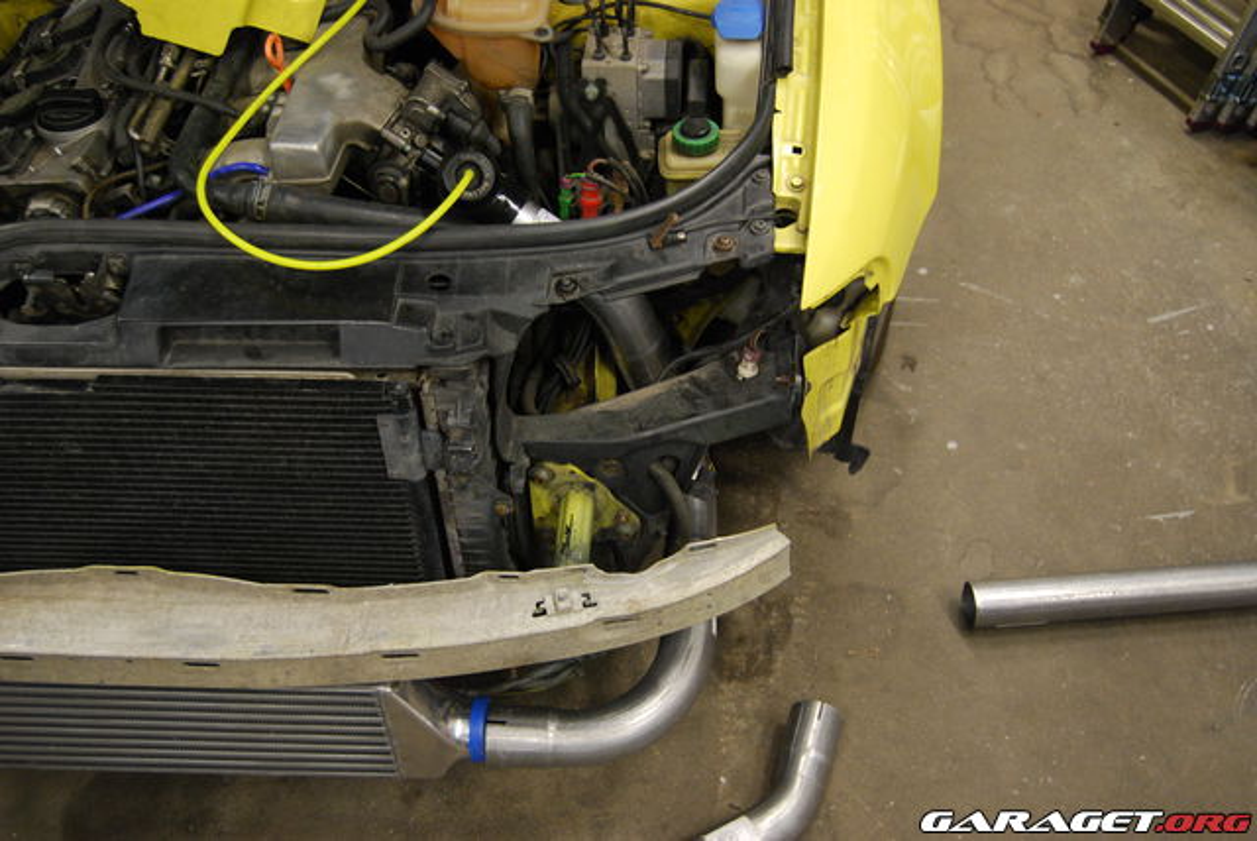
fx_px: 1363
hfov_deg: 49.5
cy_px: 420
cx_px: 628
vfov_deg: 34.3
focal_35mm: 39
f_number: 4
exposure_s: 1/20
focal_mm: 26
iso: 800
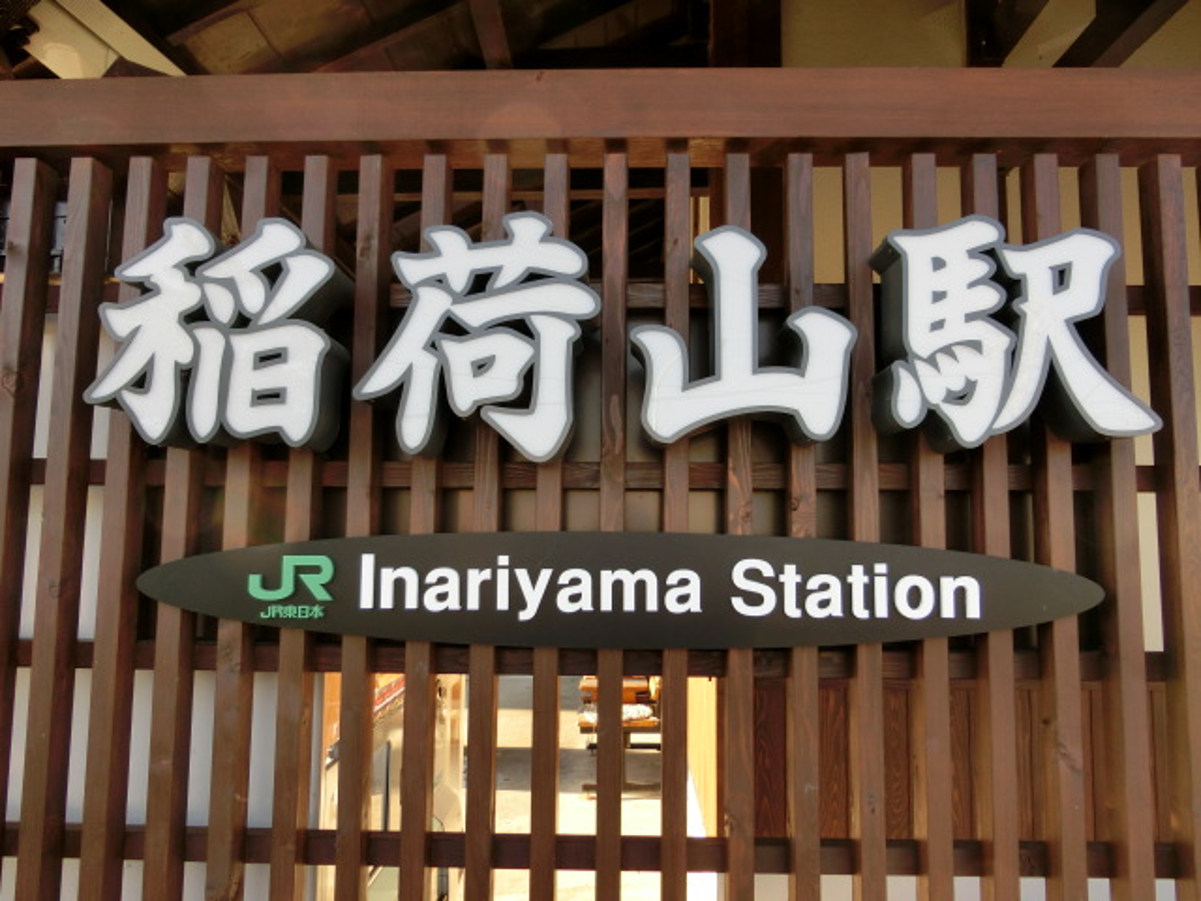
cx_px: 600
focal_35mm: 25
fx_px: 867
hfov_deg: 69.4
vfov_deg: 54.9
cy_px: 450
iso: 80
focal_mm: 4.5
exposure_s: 1/125
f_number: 3.5
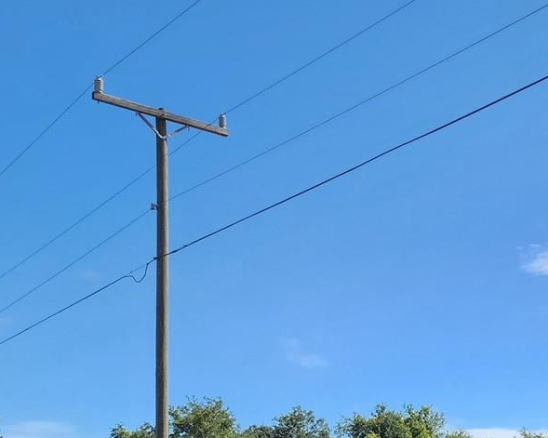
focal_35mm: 61
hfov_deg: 28.6
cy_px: 484
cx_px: 577
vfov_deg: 23.4
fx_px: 989
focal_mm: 6.4
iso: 12
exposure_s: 1/1011
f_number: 1.8
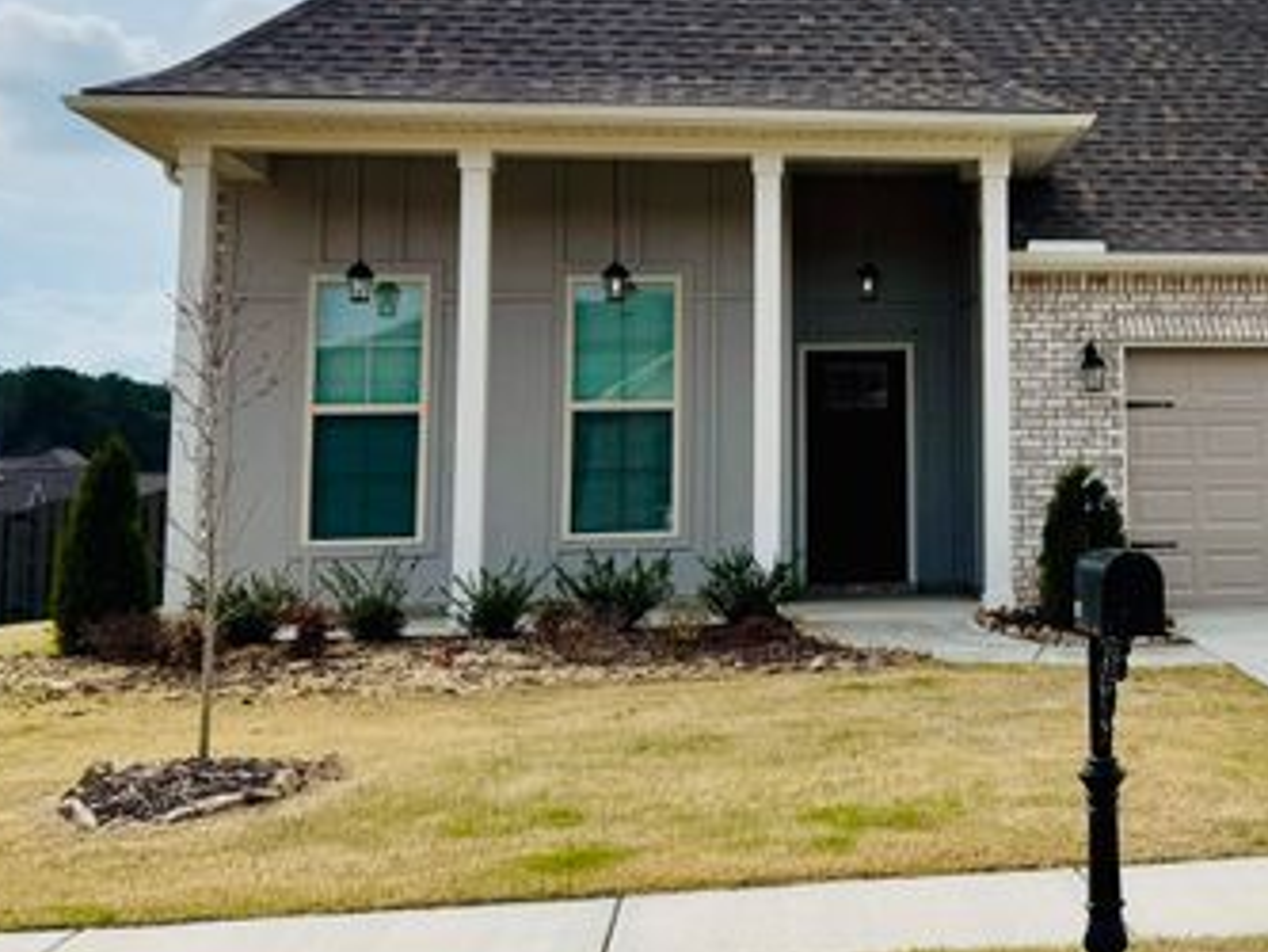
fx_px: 1319
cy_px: 394
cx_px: 895
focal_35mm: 36
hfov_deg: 49.9
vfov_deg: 39.6
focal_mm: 6.76
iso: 80
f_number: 1.78
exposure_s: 1/9009
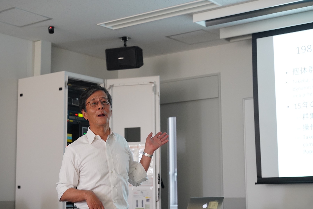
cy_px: 104
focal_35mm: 70
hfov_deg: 28.8
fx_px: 609
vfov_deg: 19.5
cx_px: 156
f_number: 5
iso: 4000
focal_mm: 70
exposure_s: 1/40
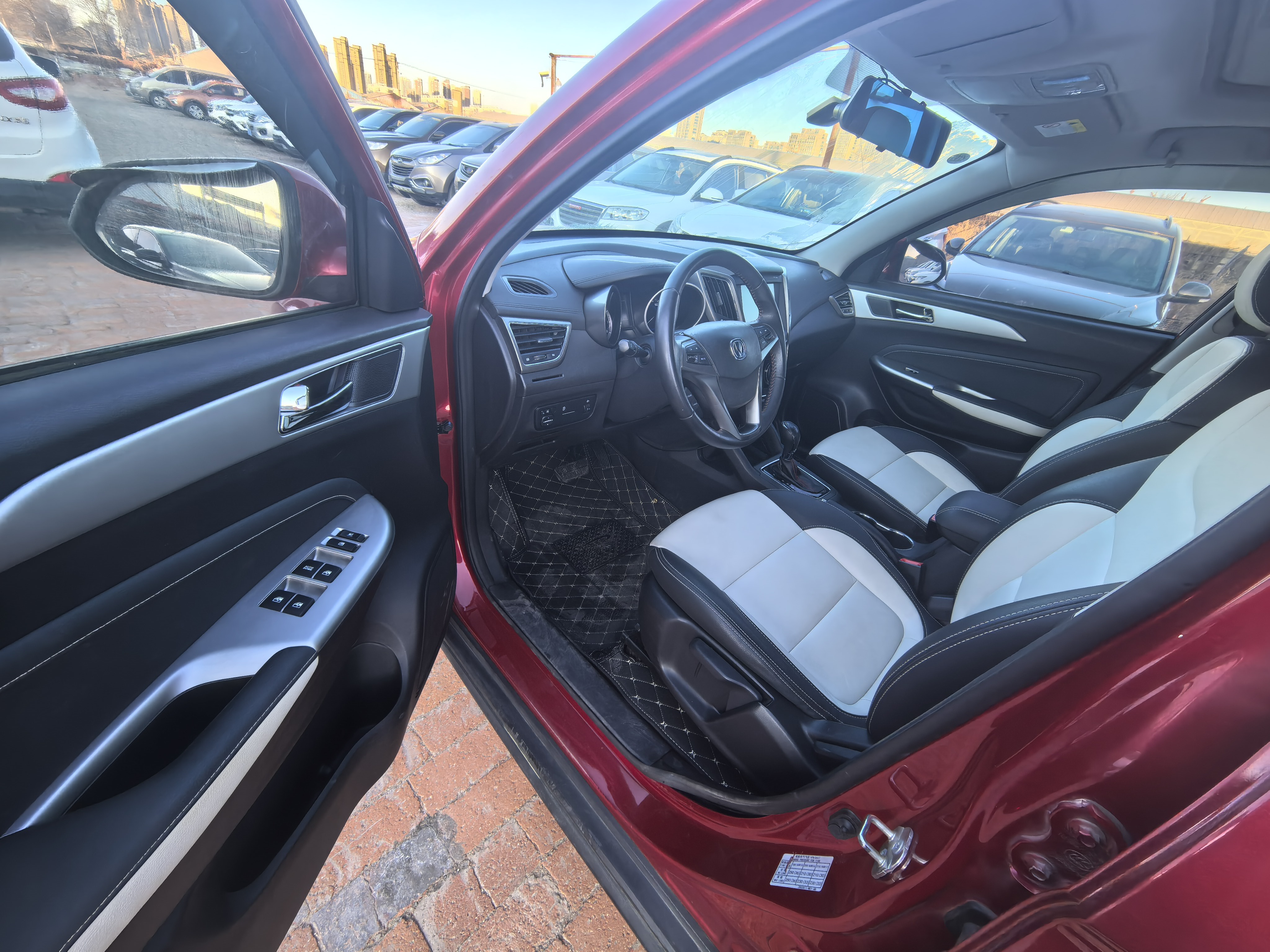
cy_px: 476
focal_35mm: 13
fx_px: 477
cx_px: 635
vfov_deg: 89.9
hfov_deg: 106.2
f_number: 2.2
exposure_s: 1/100
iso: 100
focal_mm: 1.95
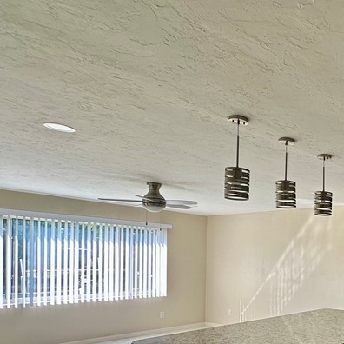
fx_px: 360
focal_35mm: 32
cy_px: 262
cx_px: 382
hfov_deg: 40.7
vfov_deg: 48.9
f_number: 2.2
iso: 40
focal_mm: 2.22
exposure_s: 1/99
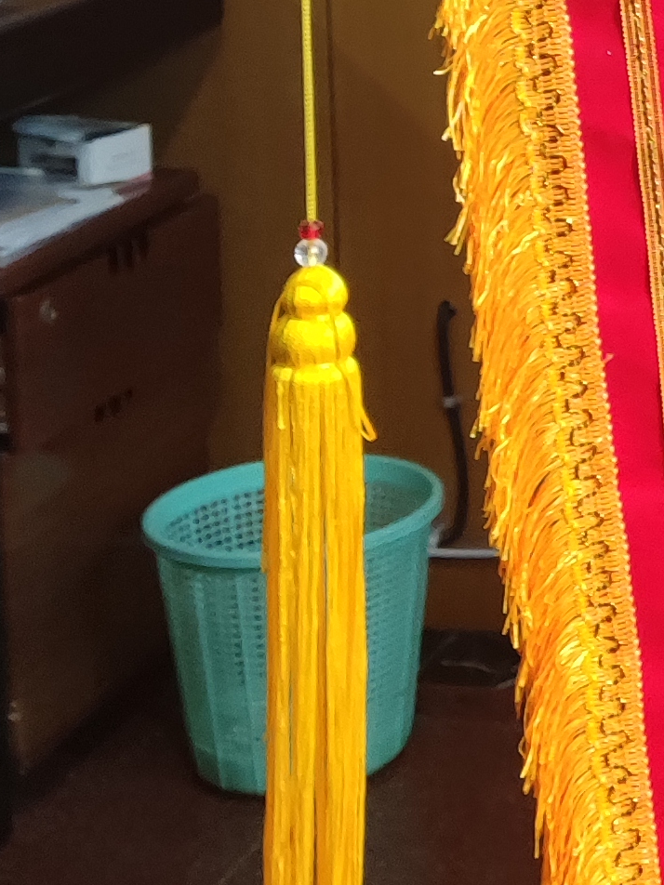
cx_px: 1240
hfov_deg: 12.7
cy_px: -113
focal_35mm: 105
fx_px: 2685
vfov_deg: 18.0
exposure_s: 1/50
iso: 237
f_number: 1.79
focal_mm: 4.71
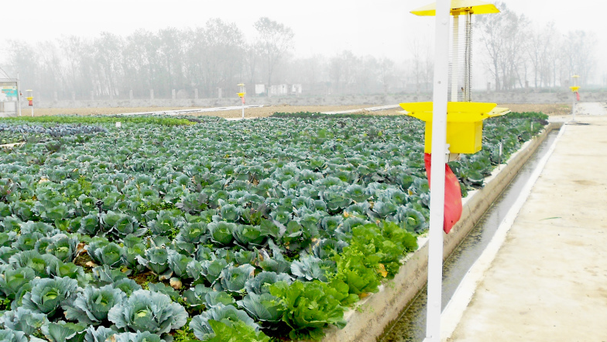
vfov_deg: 32.0
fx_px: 596
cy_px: 157
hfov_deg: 53.6
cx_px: 240
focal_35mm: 37
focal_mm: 4.6
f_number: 3.2
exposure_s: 1/80
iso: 80
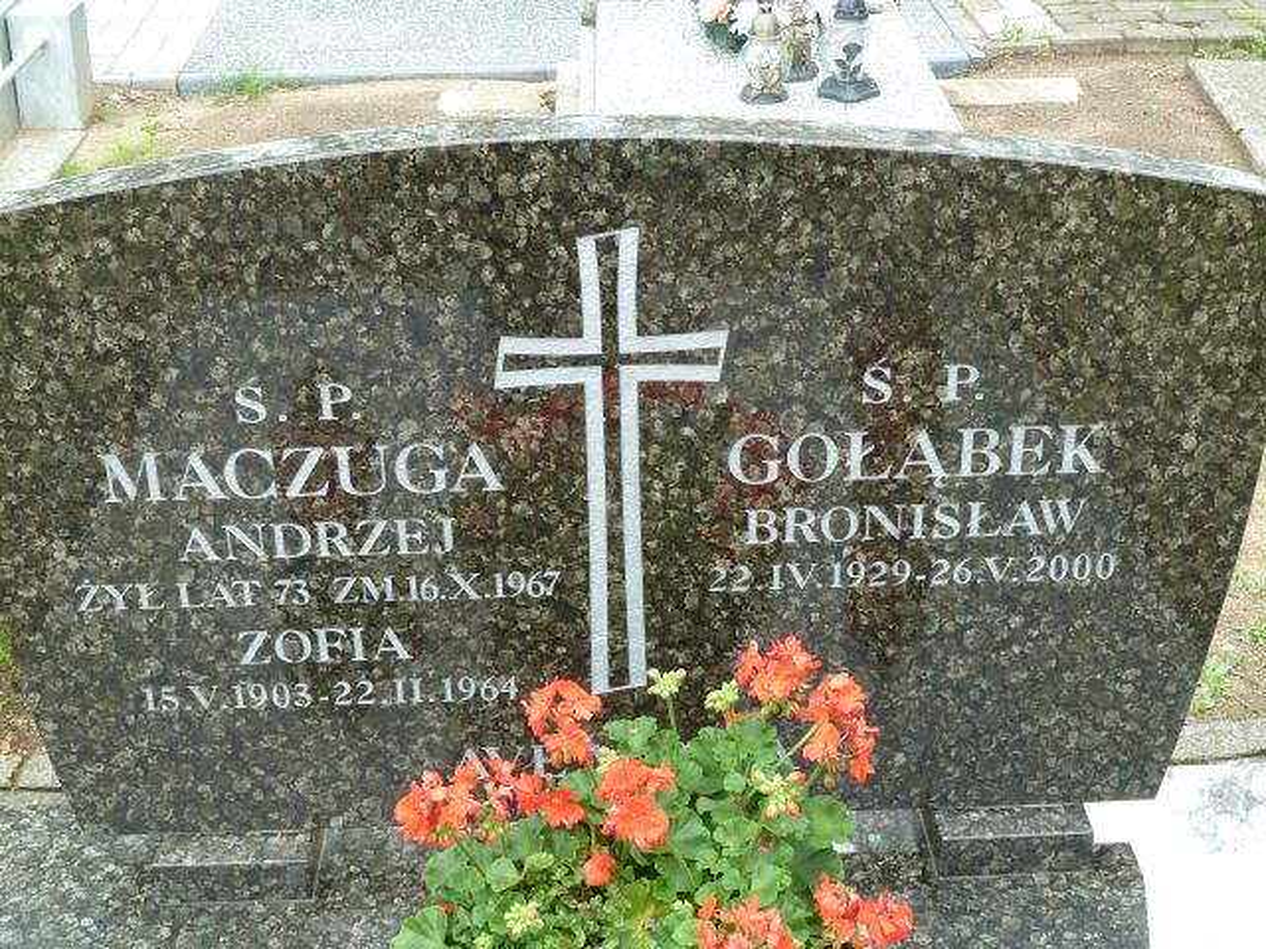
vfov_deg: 28.0
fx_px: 1902
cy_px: 474
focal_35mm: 52
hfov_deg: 36.8
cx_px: 633
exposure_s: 1/40
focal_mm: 8.5
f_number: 3.8
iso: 80
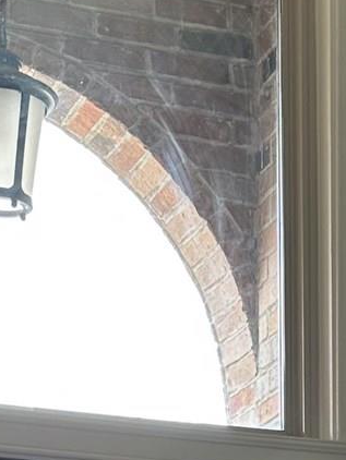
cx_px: 338
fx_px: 1744
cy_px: 789
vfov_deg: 13.7
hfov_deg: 11.2
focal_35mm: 131
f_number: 1.78
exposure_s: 1/142
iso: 64
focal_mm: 6.86
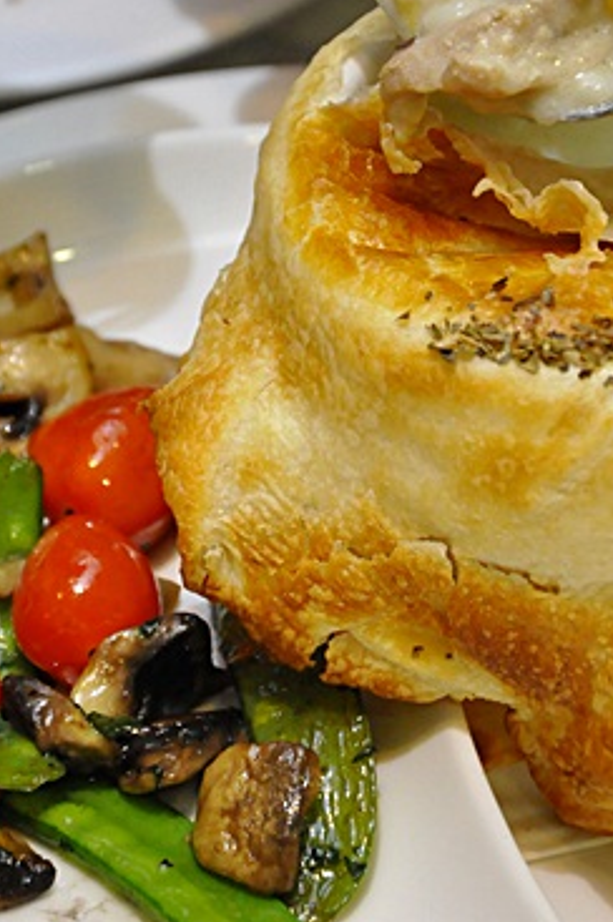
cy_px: 291
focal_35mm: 279
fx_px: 7136
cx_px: 394
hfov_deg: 4.9
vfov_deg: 7.4
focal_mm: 105
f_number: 5.6
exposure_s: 1/60
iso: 2000
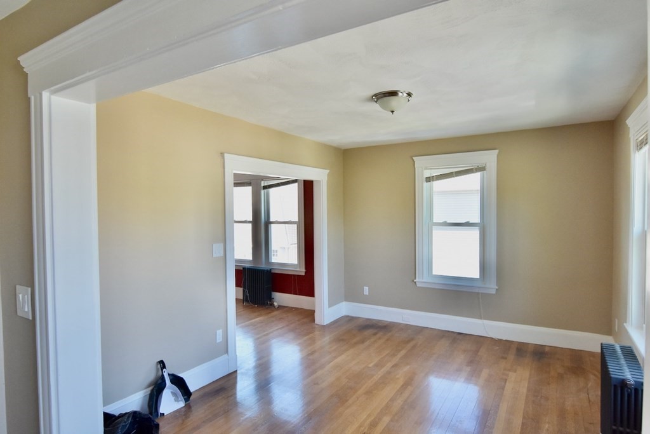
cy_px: 217
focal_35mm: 21
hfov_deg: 81.2
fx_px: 379
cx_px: 325
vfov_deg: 59.5
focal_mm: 14
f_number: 5.6
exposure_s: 1/125
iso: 800
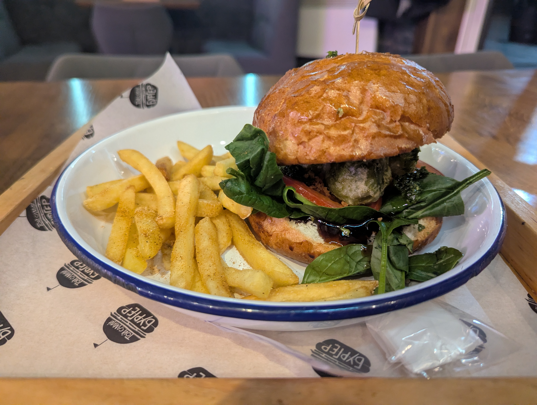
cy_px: 202
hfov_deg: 71.5
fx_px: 373
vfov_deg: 56.9
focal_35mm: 24
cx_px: 268
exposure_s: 1/45.6
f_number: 1.85
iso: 1211
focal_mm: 6.81
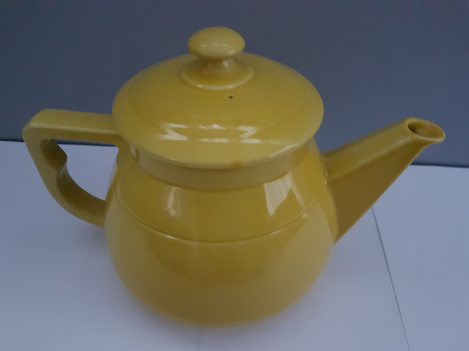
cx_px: 234
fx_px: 352
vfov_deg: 53.1
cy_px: 176
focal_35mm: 26
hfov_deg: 67.3
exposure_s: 1/10
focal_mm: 4.2
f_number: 1.7
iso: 400
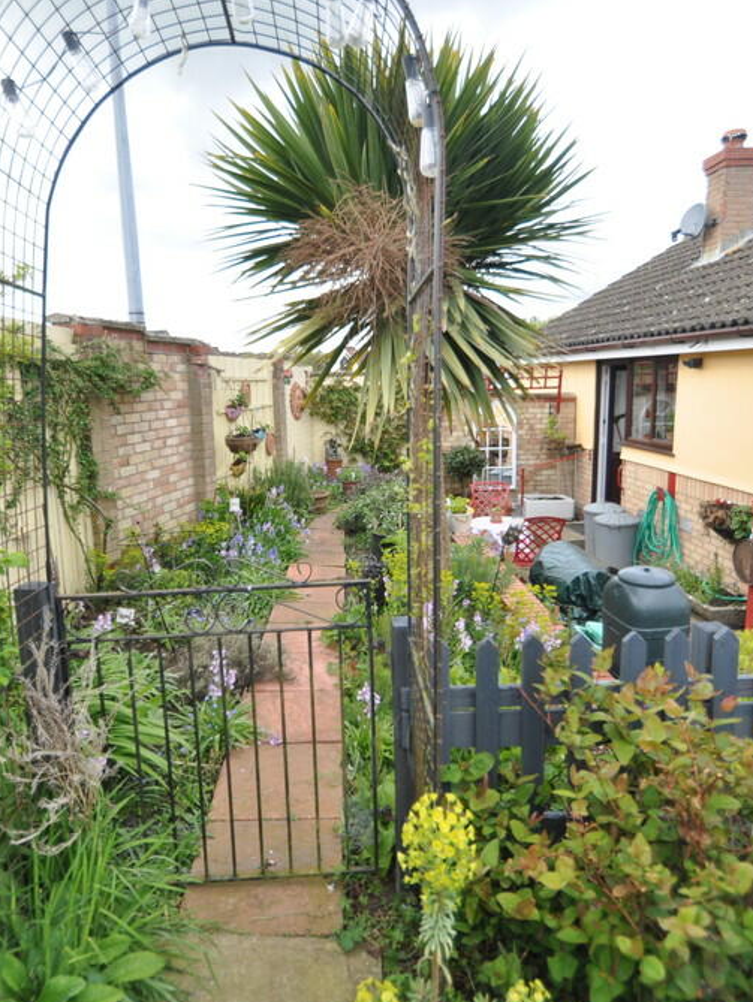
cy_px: 504
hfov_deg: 61.1
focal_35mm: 22
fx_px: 638
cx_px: 356
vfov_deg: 76.4
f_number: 3.5
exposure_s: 1/800
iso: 400
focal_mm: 10
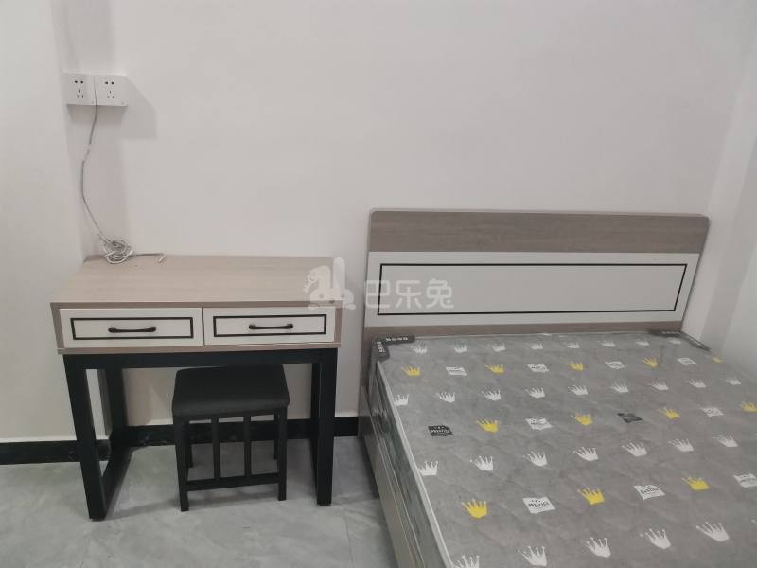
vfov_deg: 53.1
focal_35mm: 26
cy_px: 284
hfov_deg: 67.3
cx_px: 378
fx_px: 569
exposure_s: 1/100
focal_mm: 4.66
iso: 320
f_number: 1.4
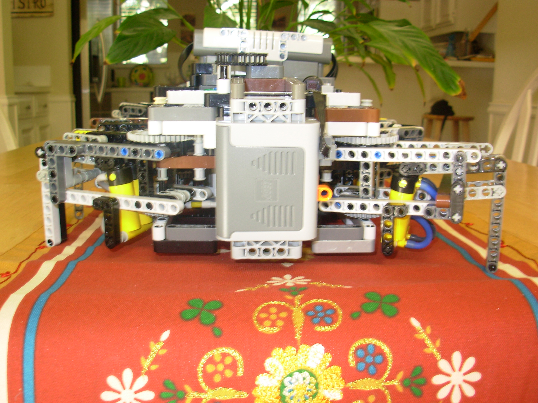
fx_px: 591
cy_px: 202
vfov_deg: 37.7
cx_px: 269
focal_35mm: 38
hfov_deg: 49.0
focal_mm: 6.3
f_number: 2.9
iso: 50
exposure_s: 1/16
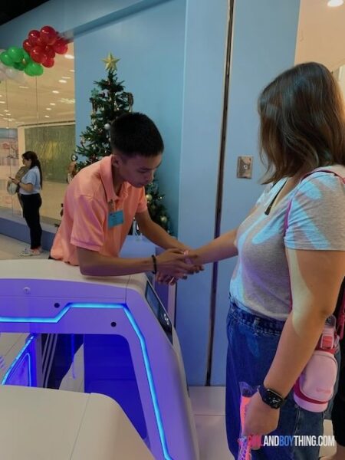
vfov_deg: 67.3
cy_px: 230
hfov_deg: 53.1
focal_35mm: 26
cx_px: 172
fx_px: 346
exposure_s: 1/60
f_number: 1.8
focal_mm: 4.25
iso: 80
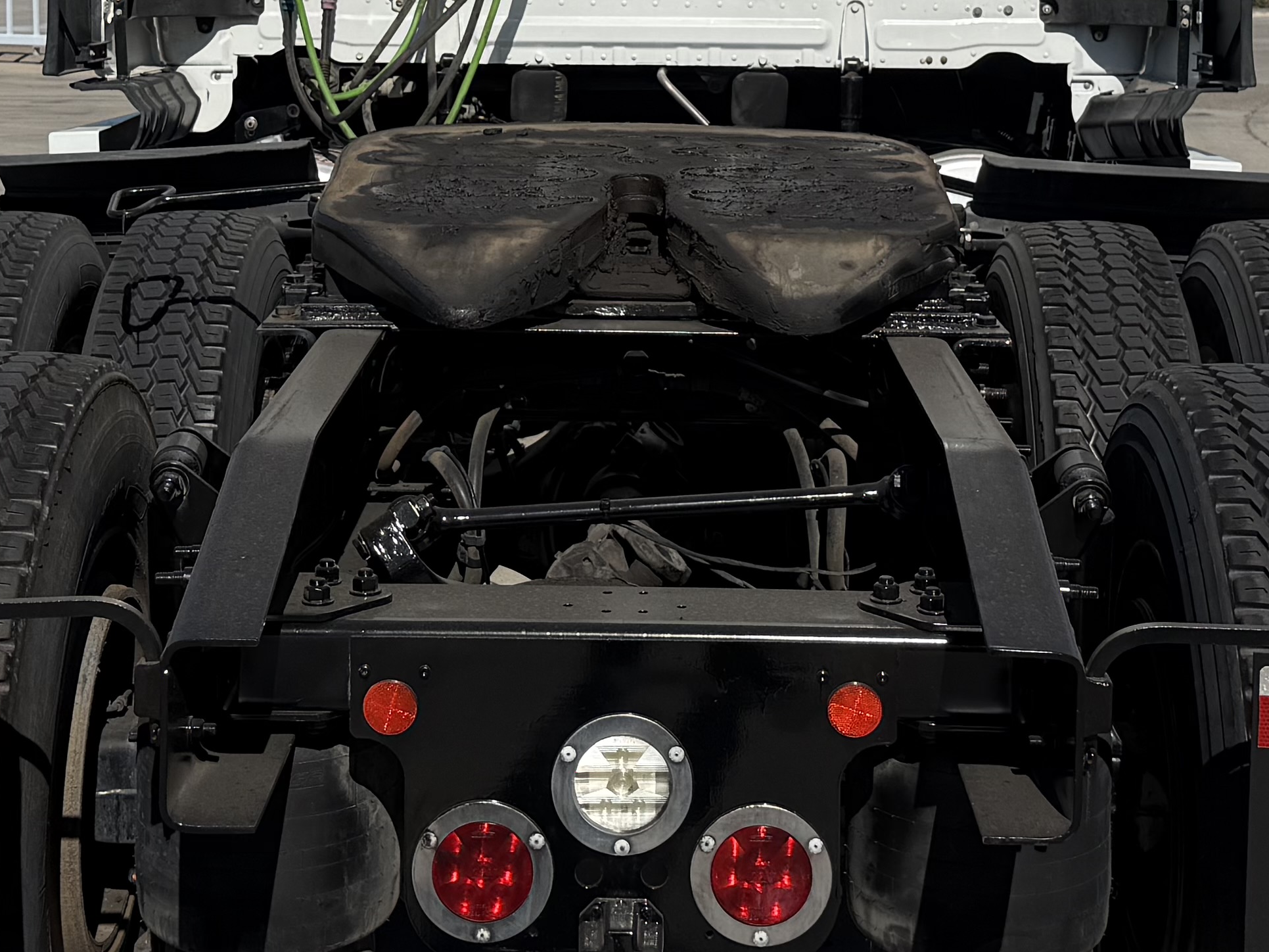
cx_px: 605
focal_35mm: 71
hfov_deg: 27.4
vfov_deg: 20.2
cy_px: 30
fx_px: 2603
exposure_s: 1/10309
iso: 80
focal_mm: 6.76
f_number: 1.78
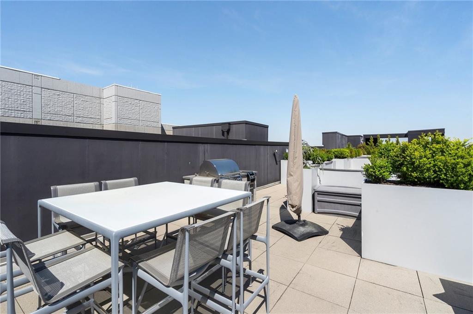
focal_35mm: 16
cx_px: 236
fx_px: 210
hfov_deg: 96.8
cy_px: 157
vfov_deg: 73.7
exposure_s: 1/800
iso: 640
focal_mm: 16
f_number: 16
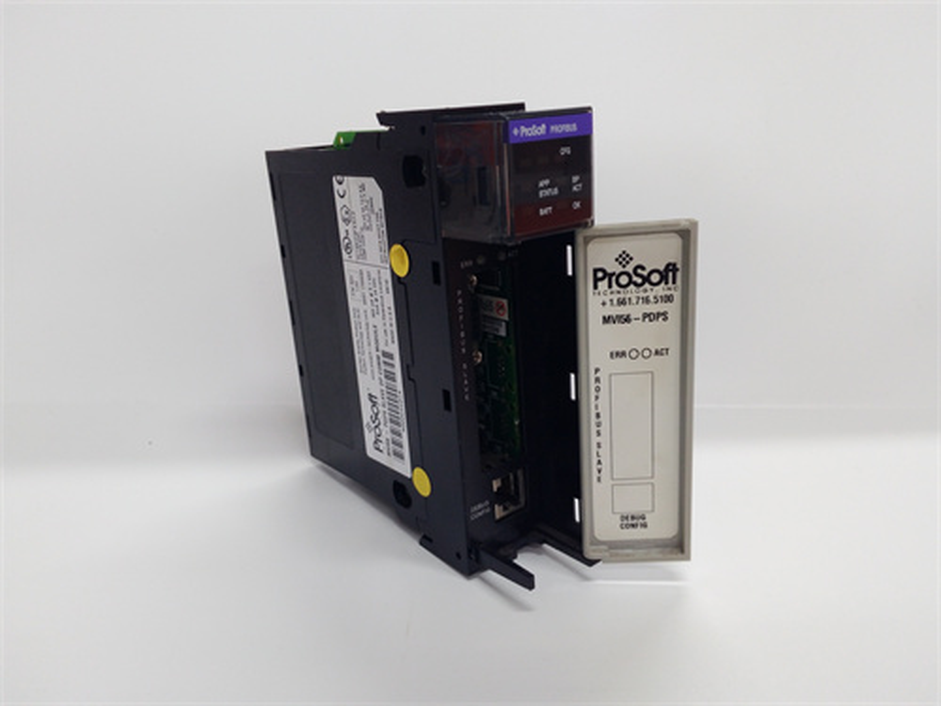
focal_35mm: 27
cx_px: 470
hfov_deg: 65.3
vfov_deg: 51.4
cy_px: 353
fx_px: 734
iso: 120
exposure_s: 1/33
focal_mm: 3.79
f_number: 2
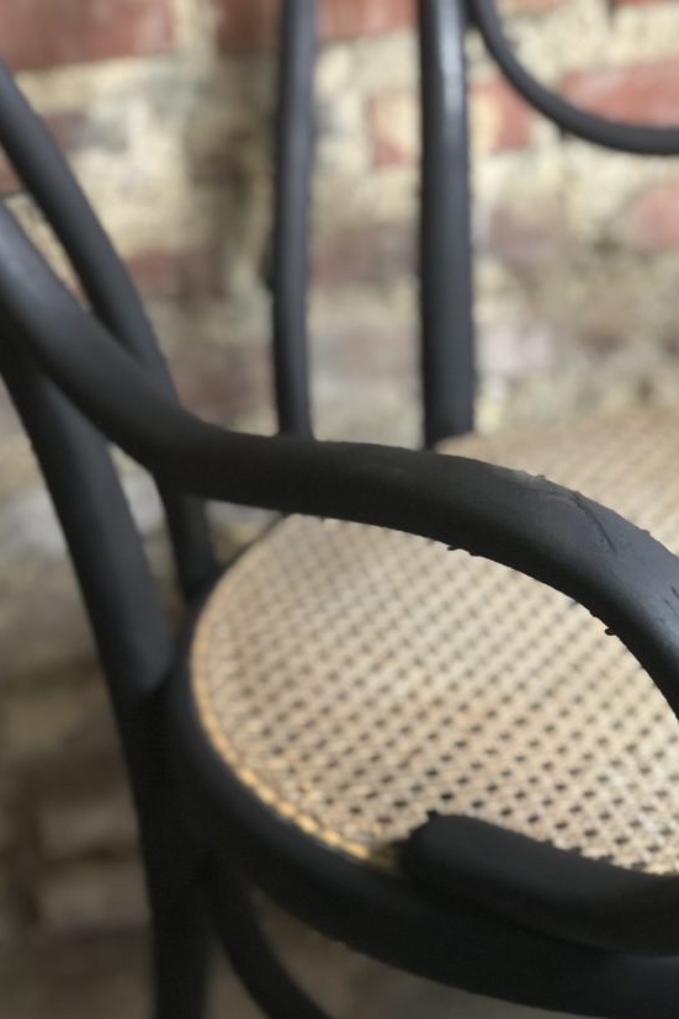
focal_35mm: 67
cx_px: 437
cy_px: 591
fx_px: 1896
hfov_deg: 20.3
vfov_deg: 30.0
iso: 160
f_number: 2.4
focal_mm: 6
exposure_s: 1/13
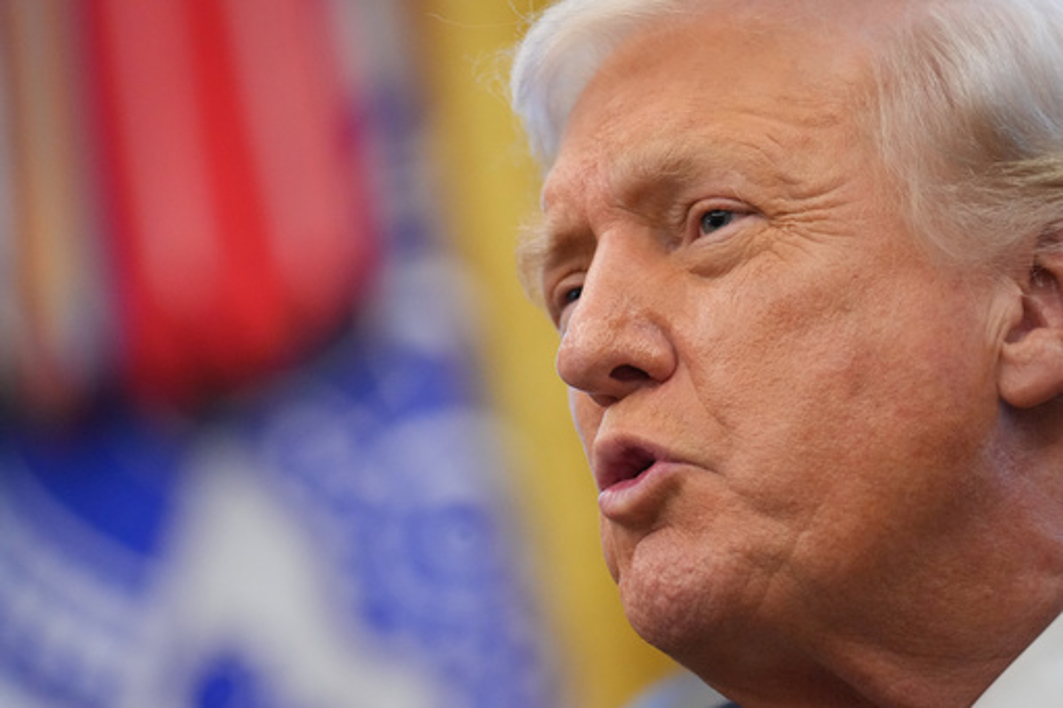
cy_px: 354
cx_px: 532
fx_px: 8855
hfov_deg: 6.9
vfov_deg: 4.6
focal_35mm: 300
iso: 5000
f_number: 2.8
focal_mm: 200
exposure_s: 1/200
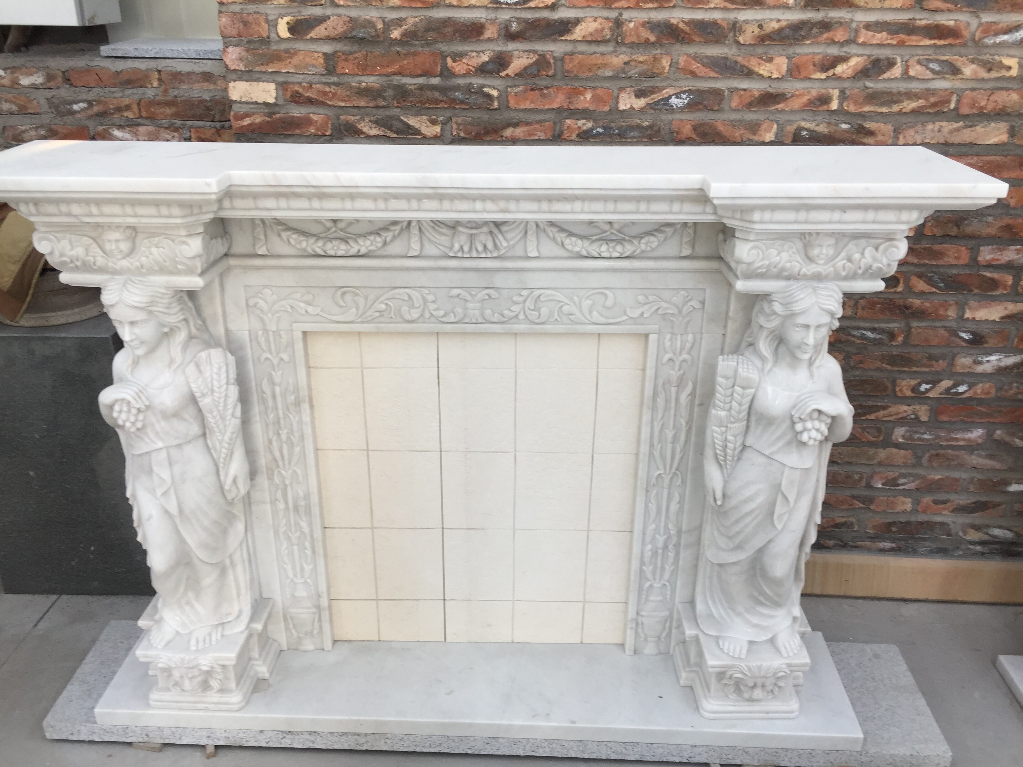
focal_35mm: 29
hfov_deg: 61.7
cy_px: 384
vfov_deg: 48.2
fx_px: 857
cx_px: 512
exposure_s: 1/50
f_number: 2.2
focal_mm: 4.15
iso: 32
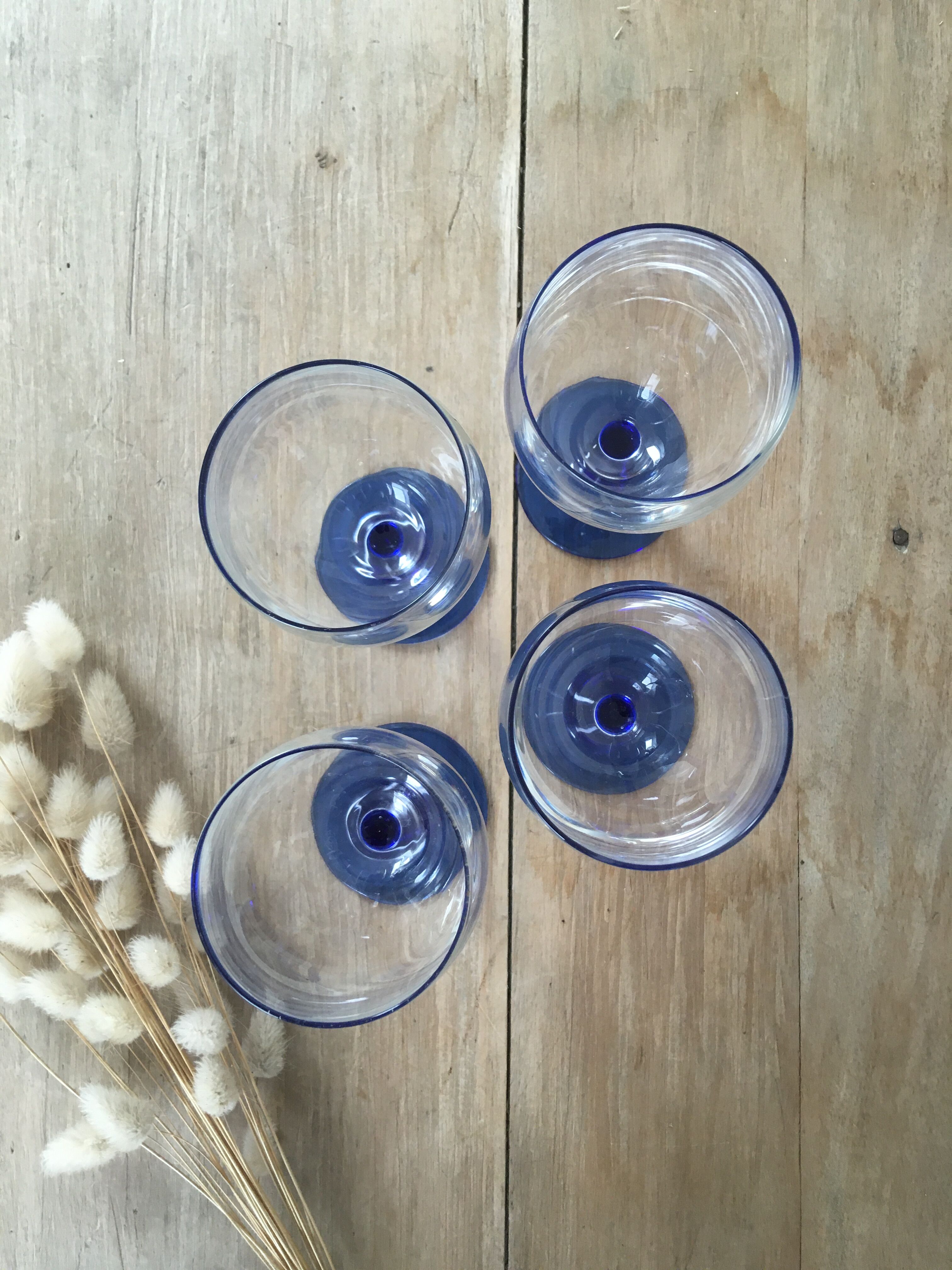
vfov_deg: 61.7
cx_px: 476
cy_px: 635
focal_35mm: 29
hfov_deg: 48.2
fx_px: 1063
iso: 40
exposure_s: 1/33
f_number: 2.2
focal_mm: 4.15
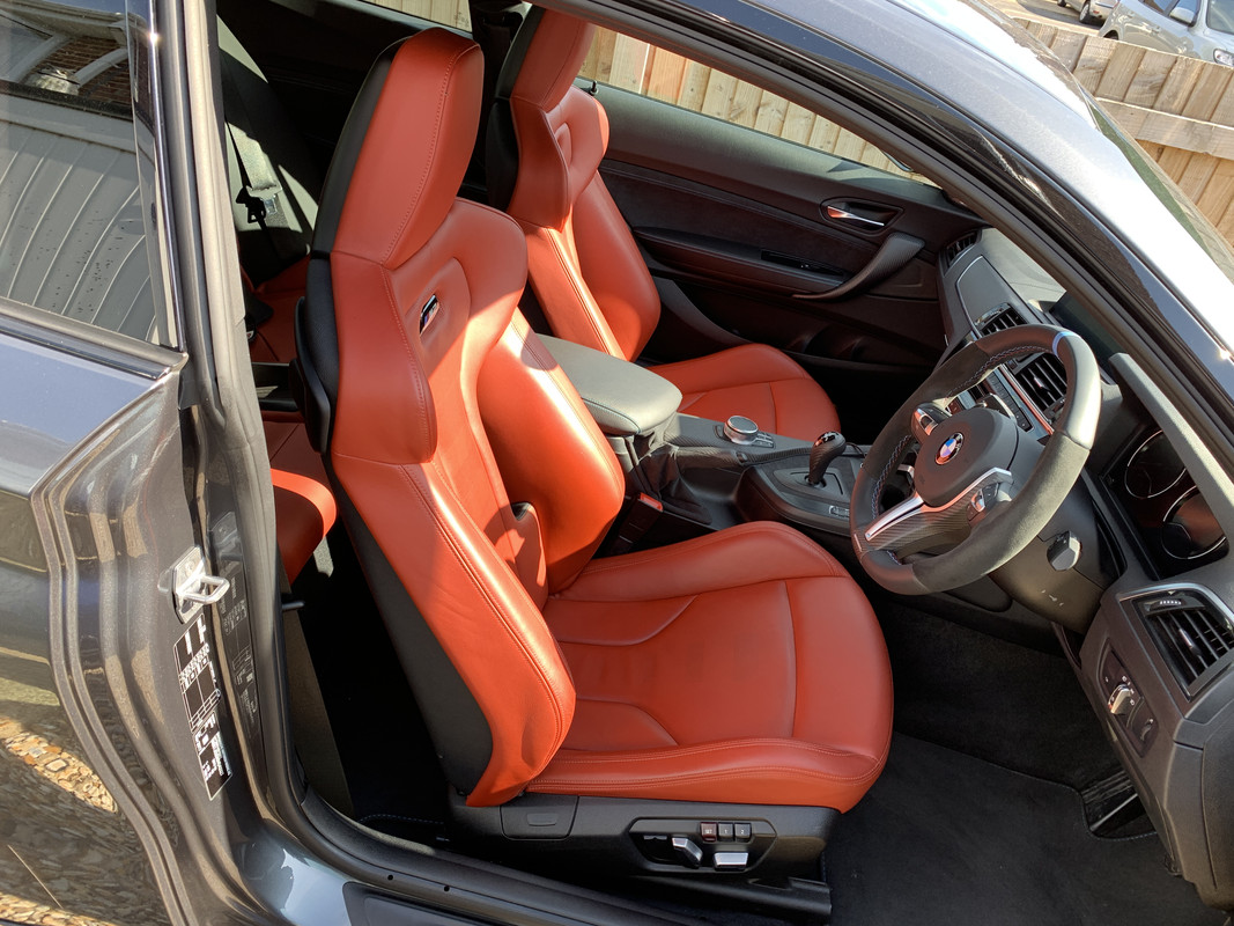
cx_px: 617
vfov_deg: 53.1
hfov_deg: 67.3
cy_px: 463
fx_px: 927
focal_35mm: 26
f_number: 1.8
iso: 32
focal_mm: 4.25
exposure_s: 1/121
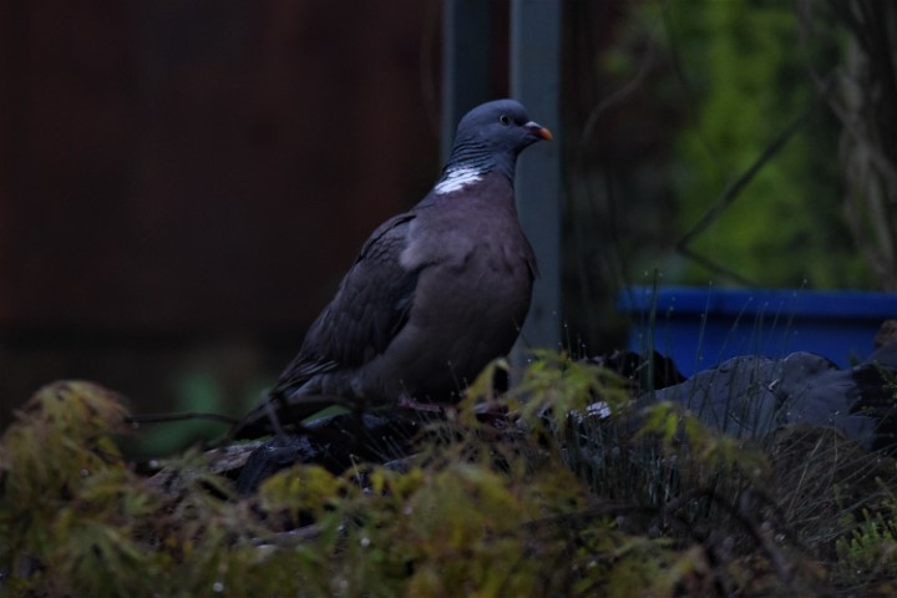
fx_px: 13080
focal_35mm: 525
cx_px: 448
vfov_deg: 2.6
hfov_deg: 3.9
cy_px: 299
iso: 3200
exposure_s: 1/500
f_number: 6
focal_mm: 350
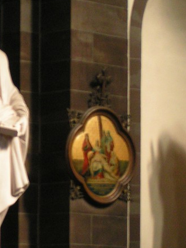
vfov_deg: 7.9
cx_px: -31
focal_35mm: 252
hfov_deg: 5.9
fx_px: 1805
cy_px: 139
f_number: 3.5
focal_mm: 15.9
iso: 200
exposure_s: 1/8
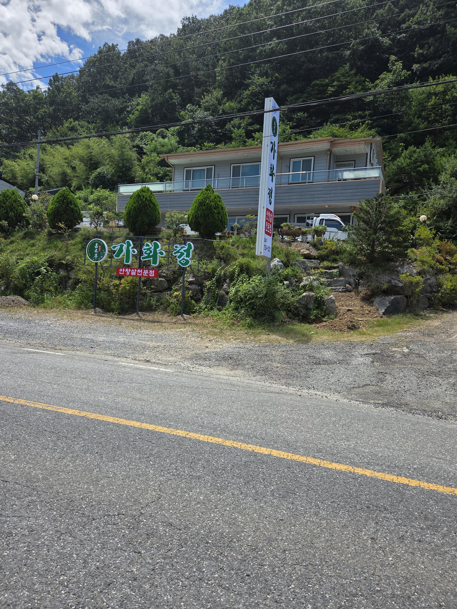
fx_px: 405
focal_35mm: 23
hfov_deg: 58.9
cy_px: 304
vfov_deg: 73.9
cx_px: 228
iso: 80
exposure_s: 1/4187
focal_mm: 5.4
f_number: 1.8
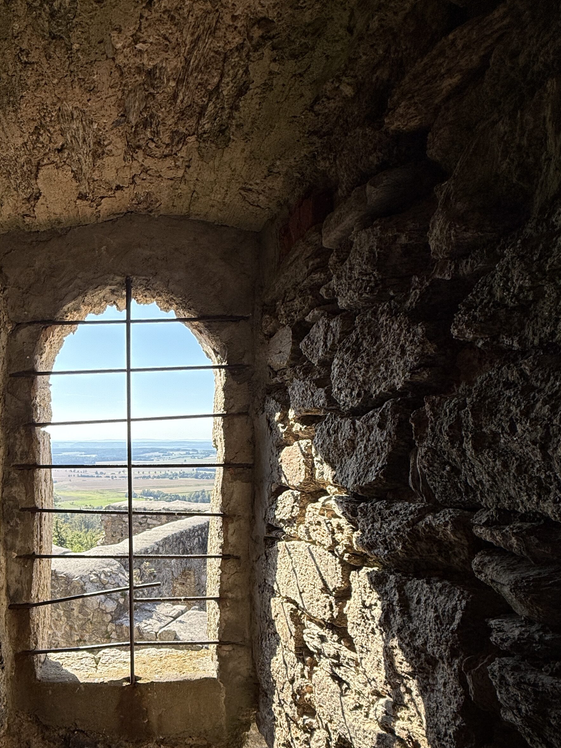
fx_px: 519
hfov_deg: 54.2
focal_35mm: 24
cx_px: 140
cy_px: 497
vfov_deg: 69.6
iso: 50
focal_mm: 2.22
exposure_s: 1/672
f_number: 2.2
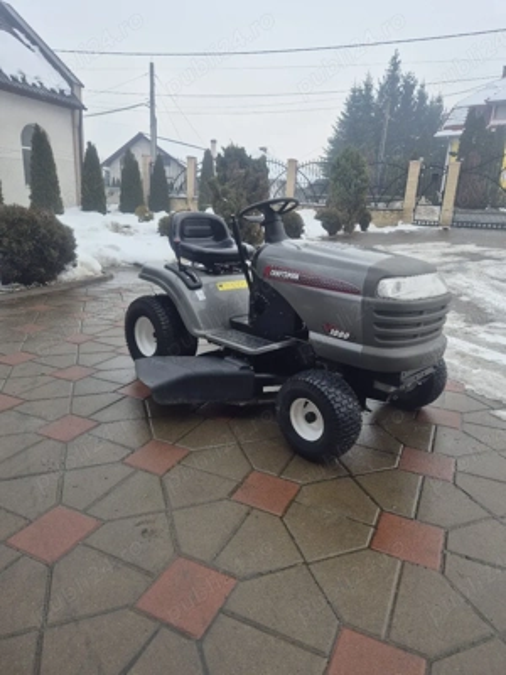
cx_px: 253
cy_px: 338
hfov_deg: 58.9
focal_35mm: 23
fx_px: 448
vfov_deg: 73.9
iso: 32
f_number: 1.8
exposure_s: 1/182
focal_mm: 5.4
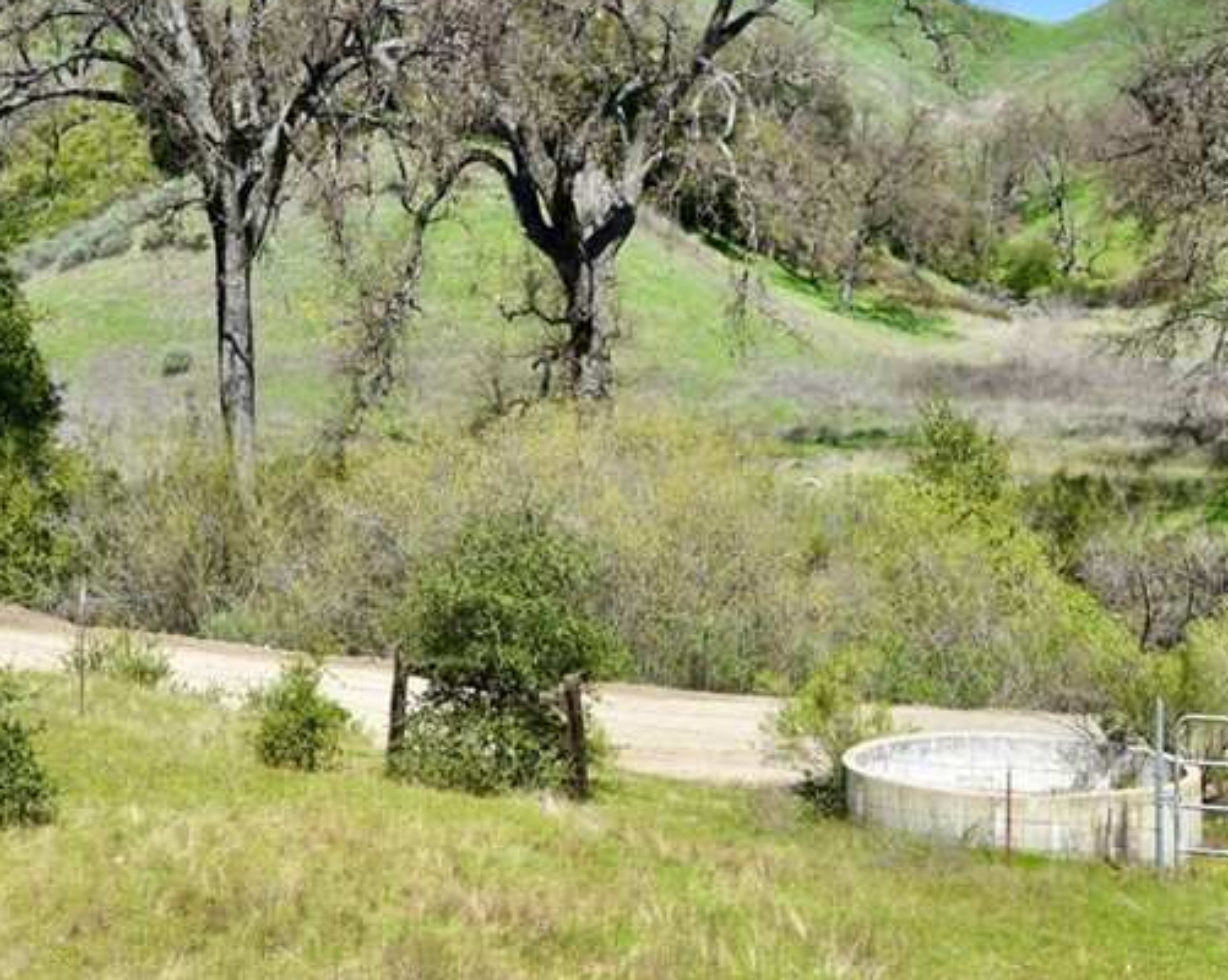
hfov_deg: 38.1
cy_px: 293
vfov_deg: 30.5
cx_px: 578
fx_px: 1778
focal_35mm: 49
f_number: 11
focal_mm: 17
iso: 400
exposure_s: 1/400
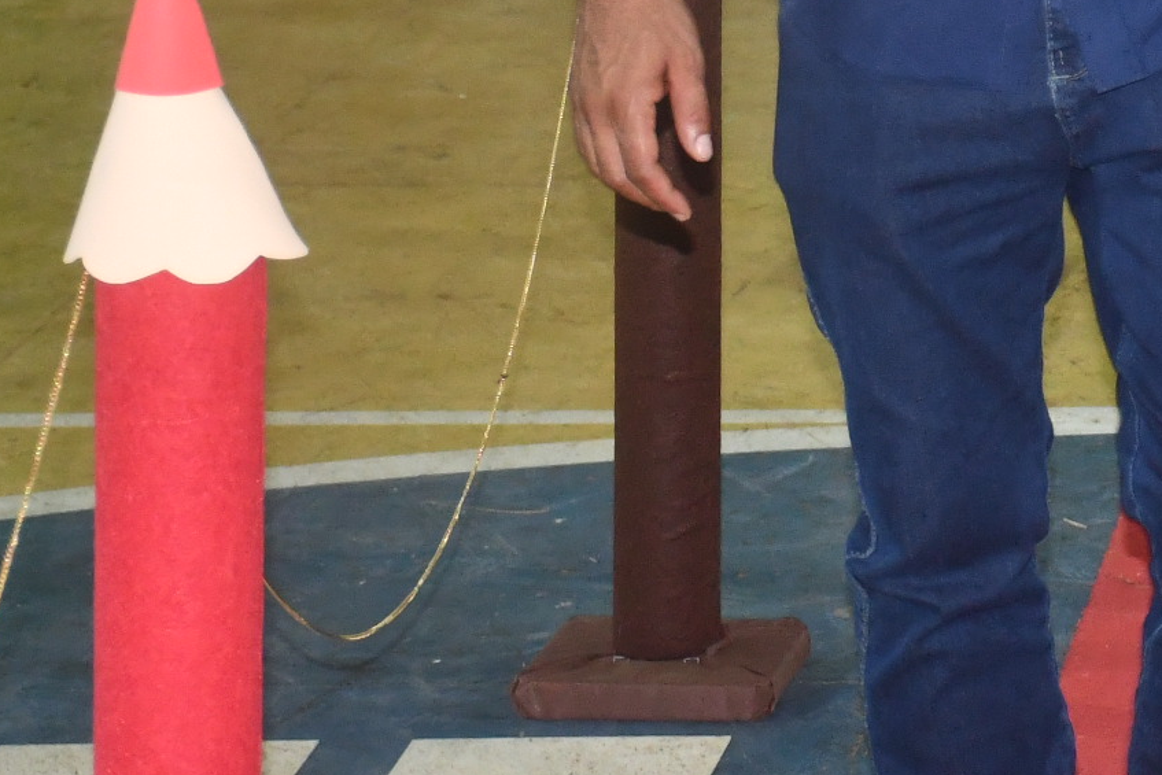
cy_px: -239
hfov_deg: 9.7
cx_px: 1542
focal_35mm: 207
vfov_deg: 6.6
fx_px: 6682
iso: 1400
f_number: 4.5
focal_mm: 42
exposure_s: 1/60
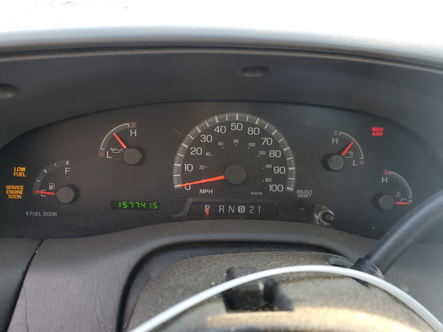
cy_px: 166
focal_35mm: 26
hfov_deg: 67.3
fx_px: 333
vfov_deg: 53.1
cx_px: 222
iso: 73
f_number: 1.5
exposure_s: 1/120
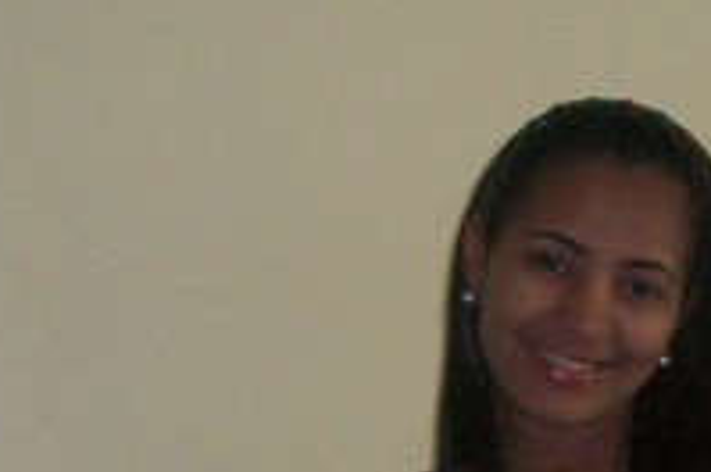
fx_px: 2642
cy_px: 572
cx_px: 575
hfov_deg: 15.2
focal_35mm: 134
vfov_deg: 10.0
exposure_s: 1/60
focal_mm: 5.7
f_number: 2.9
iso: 160
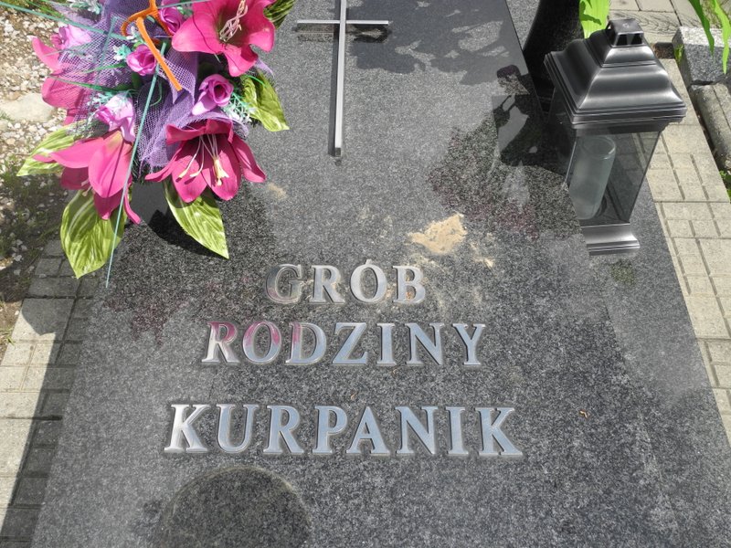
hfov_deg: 49.0
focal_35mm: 38
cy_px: 274
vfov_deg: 37.7
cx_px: 366
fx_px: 802
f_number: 3.5
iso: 100
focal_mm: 8.1
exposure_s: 1/1000
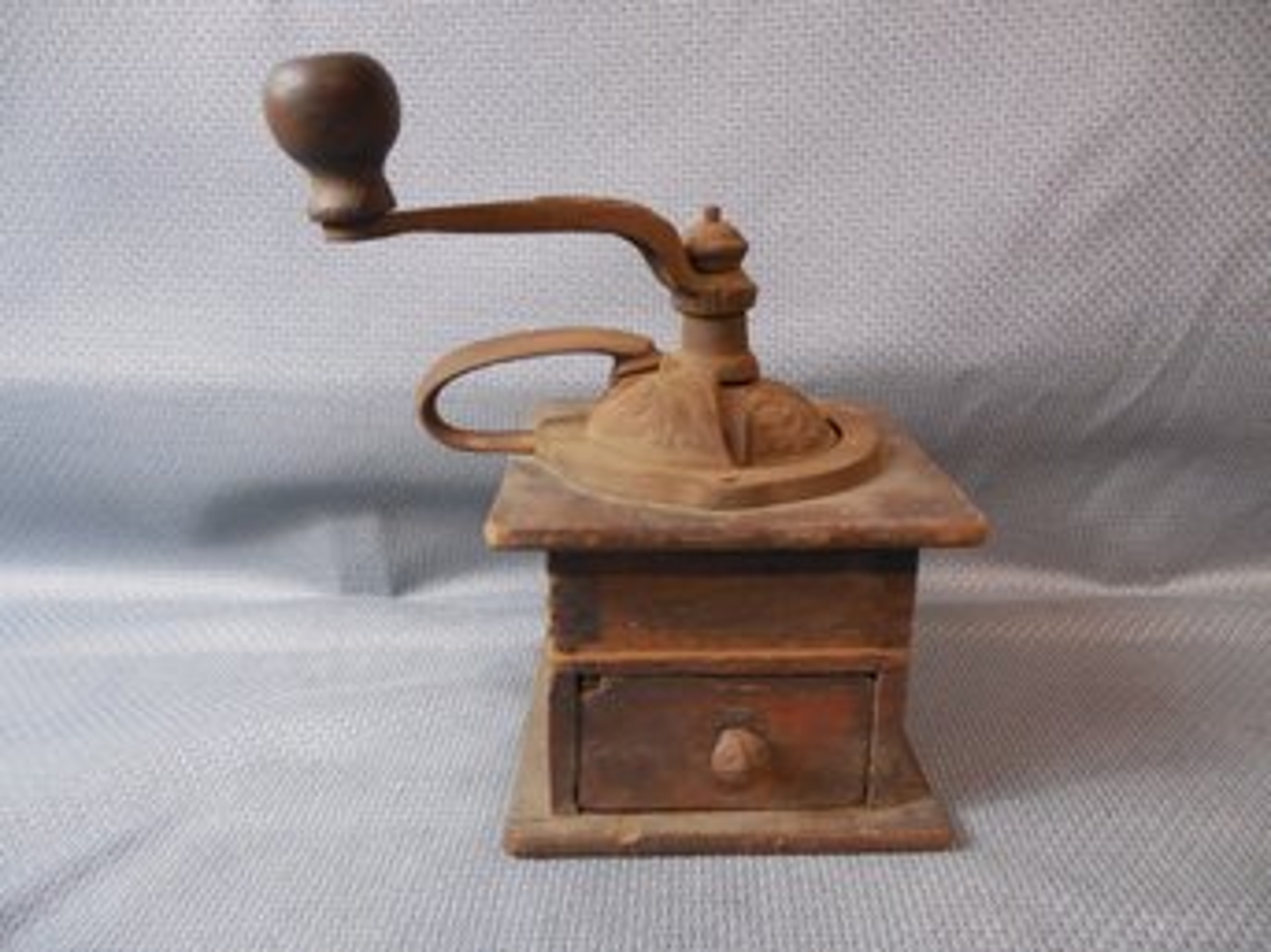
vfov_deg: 54.9
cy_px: 476
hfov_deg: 69.4
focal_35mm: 25
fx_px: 918
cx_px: 636
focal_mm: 4.5
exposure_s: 1/60
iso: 800
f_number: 3.3
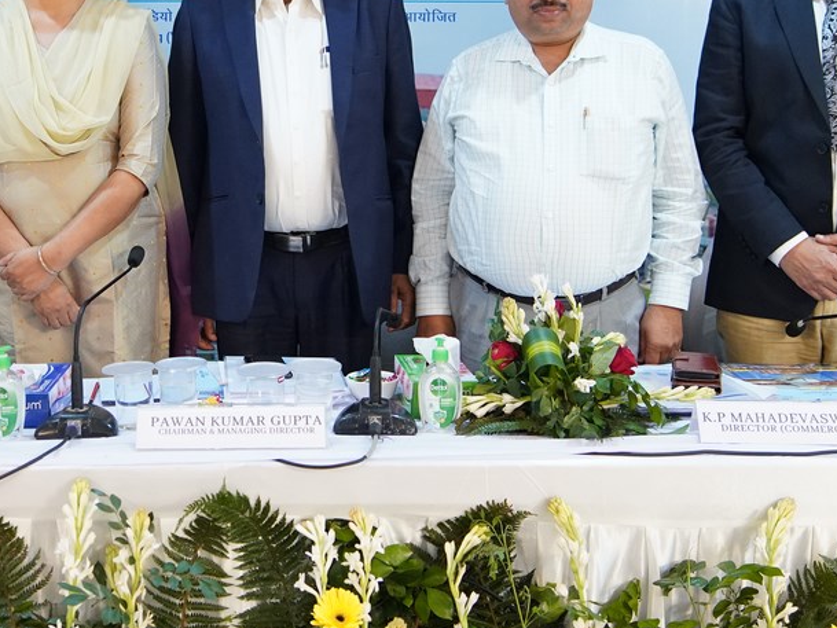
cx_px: 245
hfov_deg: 35.0
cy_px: 220
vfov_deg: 26.9
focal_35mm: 54
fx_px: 1306
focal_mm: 19
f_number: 2.8
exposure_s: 1/100
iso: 2000
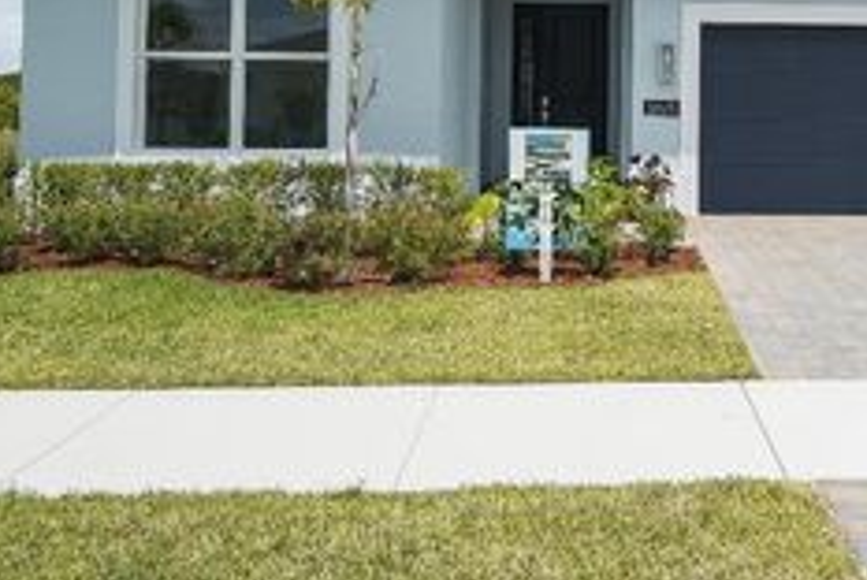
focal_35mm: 45
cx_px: 670
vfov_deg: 28.9
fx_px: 1085
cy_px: 74
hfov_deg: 42.0
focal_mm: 21
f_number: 8
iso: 1600
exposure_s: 1/640
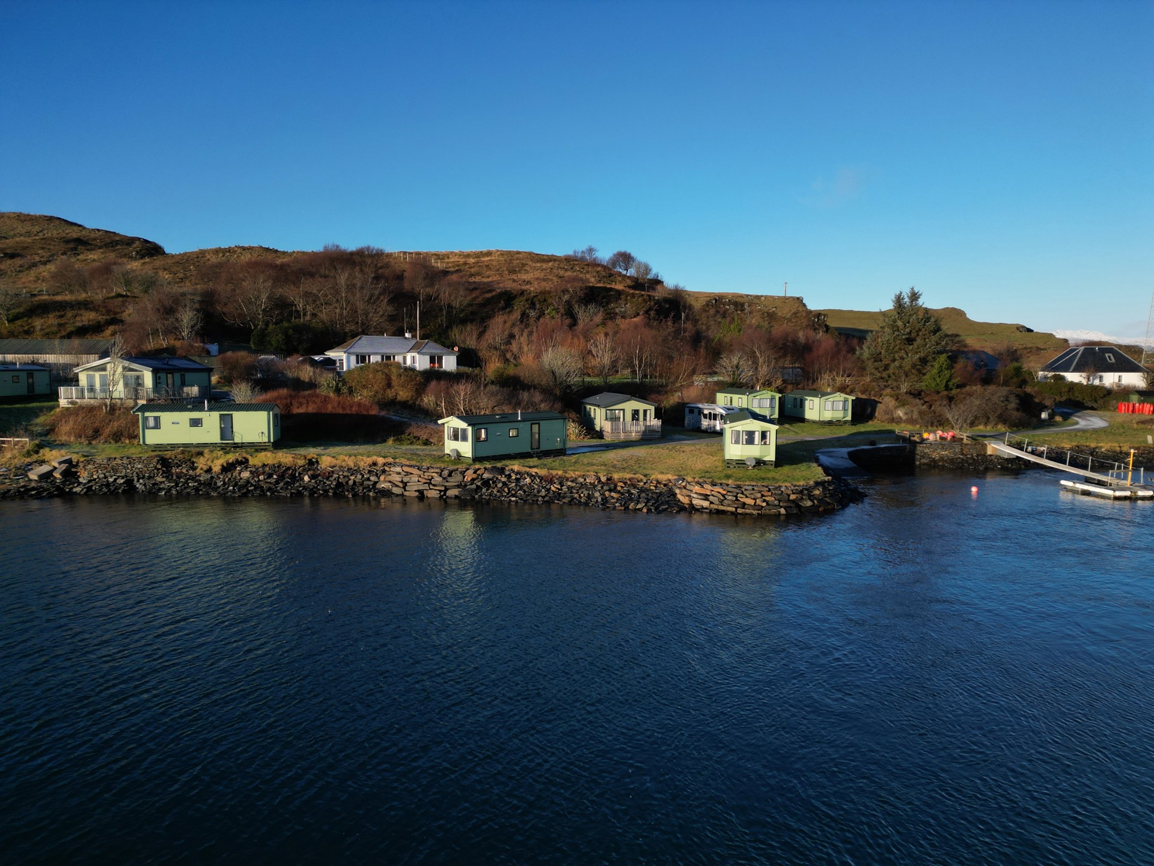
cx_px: 577
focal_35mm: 24
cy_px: 433
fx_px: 800
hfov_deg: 71.6
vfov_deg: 56.8
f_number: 1.7
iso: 100
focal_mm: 6.72
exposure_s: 1/2000
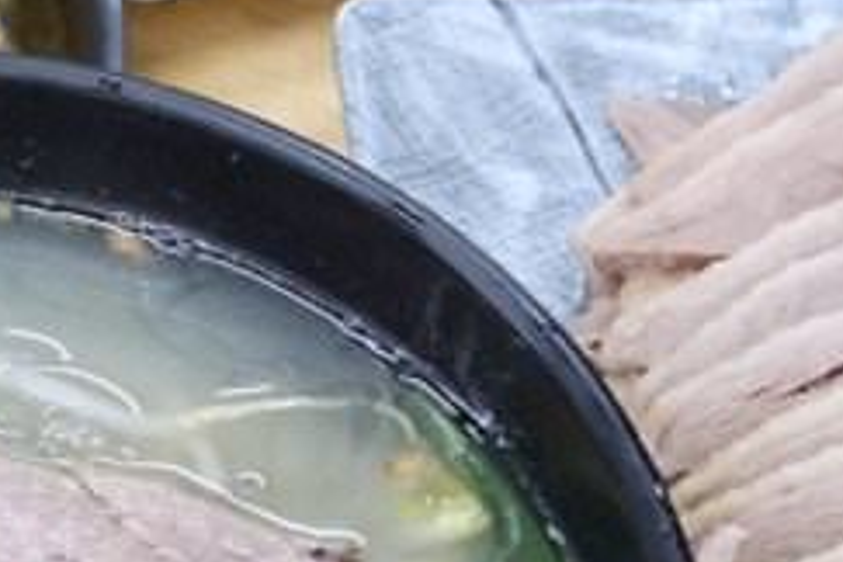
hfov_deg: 10.9
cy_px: 288
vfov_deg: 7.4
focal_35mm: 185
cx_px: -198
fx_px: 4332
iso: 1250
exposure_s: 1/160
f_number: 4
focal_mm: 30
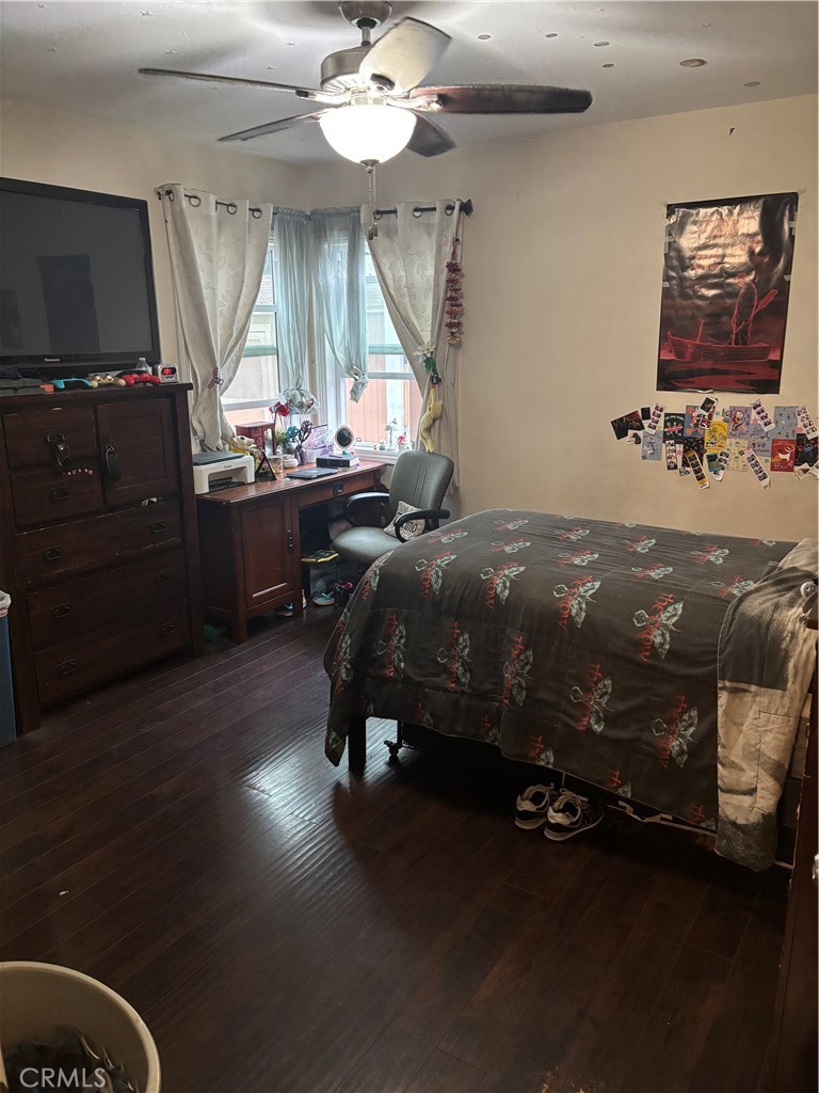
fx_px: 820
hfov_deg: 53.1
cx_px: 410
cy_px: 546
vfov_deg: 67.3
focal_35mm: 26
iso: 640
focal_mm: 5.96
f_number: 1.6
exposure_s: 1/40
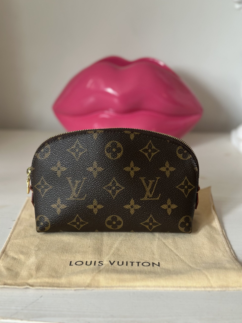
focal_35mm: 48
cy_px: 162
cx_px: 121
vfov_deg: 39.7
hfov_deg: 30.3
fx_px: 447
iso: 400
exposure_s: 1/40
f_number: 1.78
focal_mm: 6.86
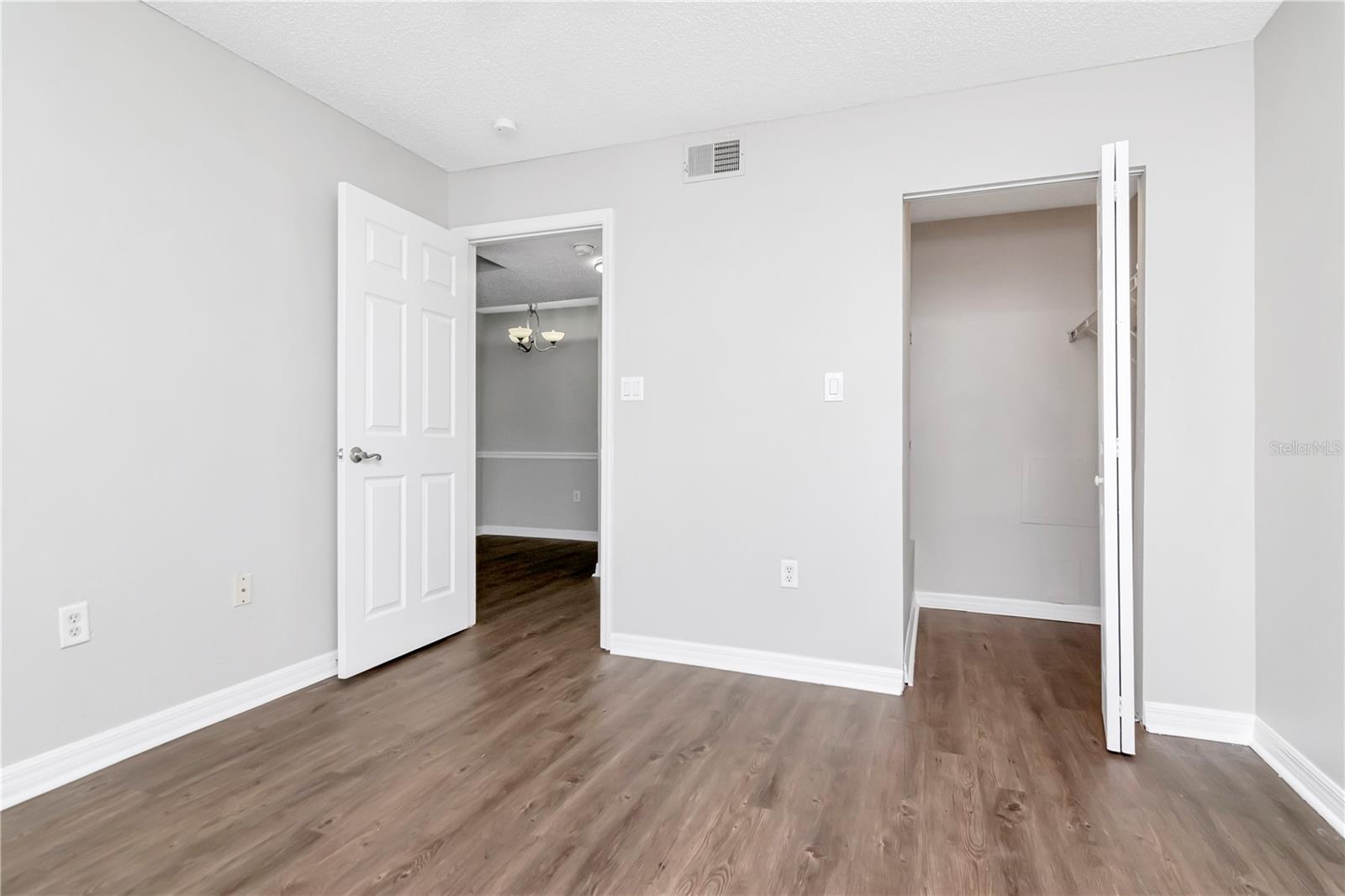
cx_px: 672
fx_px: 616
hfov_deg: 95.0
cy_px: 448
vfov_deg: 72.0
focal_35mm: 16
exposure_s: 1/160
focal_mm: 11
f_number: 7.1
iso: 1250
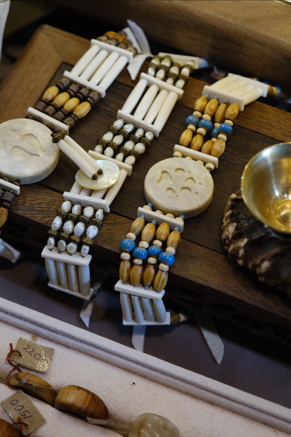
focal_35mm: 82
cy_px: 218
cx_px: 146
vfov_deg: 24.8
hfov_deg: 16.7
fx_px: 994
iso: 1000
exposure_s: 1/125
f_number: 4
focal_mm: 54.5
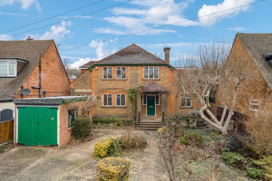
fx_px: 181
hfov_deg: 73.7
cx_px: 136
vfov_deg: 53.1
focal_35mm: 24
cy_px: 90
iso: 320
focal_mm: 24
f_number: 5.6
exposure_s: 1/200
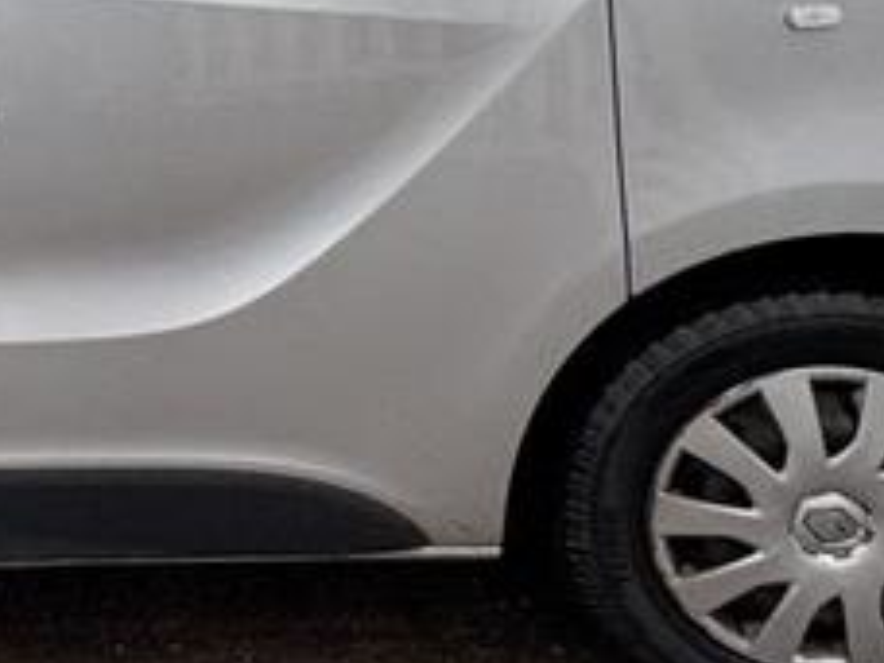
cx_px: -271
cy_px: -39
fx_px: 1405
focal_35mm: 55
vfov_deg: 25.0
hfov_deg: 28.5
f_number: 2.2
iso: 50
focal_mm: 2.22
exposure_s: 1/99
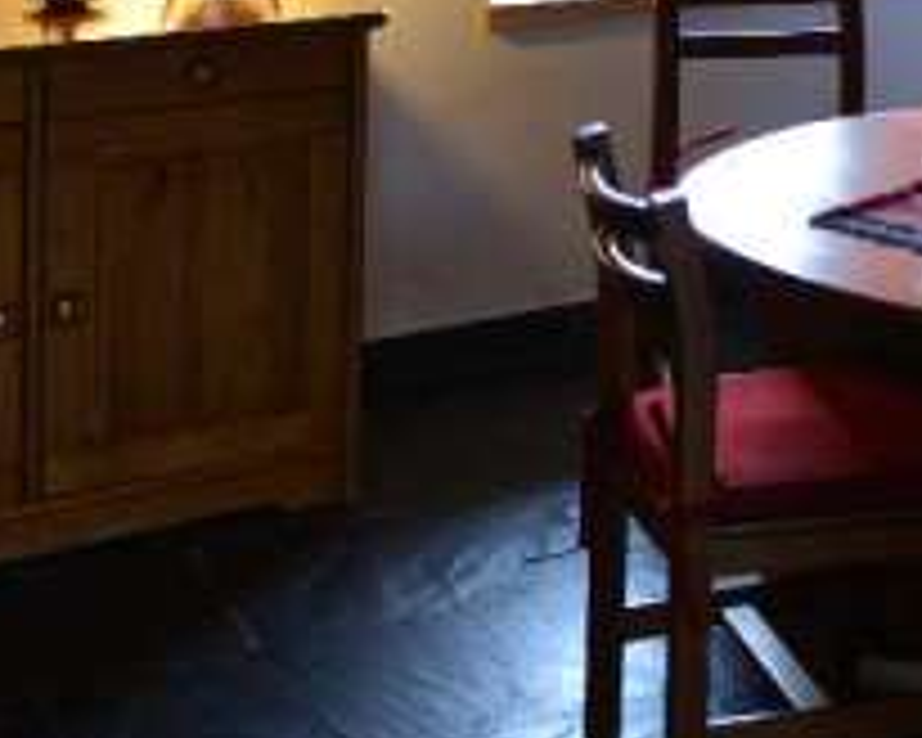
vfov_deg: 16.4
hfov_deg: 20.9
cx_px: 958
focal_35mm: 88
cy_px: -261
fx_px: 2401
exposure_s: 1/15
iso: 125
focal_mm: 24
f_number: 2.8
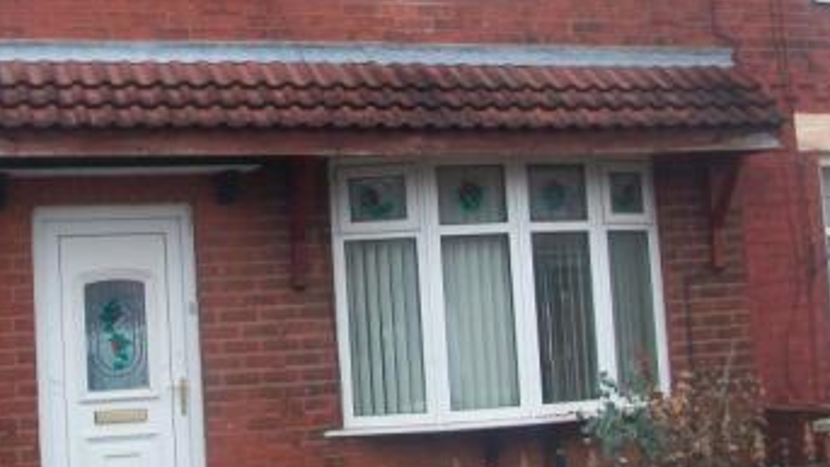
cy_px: 134
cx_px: 352
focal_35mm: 63
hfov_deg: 33.3
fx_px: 1387
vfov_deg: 19.0
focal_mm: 5.7
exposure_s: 1/30
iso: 80
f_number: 2.8
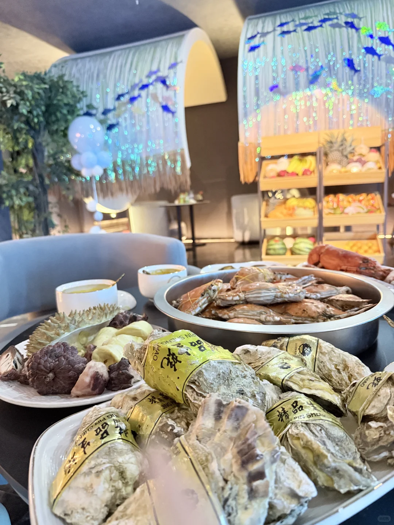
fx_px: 364
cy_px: 262
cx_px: 197
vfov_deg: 71.6
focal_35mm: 24
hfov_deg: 56.8
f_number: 1.78
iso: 800
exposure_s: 1/33
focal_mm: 6.76
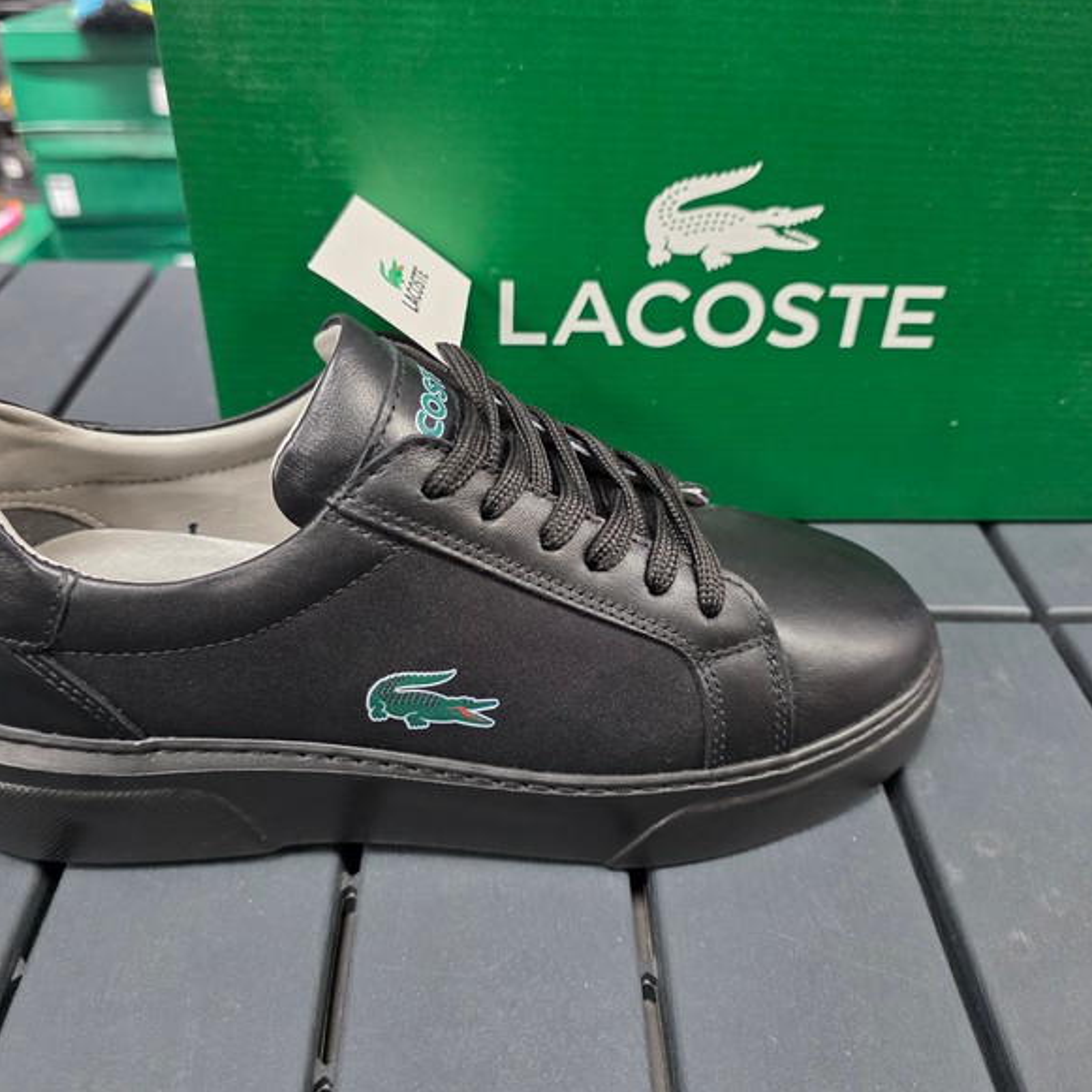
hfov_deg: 57.3
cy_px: 534
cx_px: 538
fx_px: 999
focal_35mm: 28
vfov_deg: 57.3
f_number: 1.7
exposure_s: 1/100
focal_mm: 6.3
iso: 500
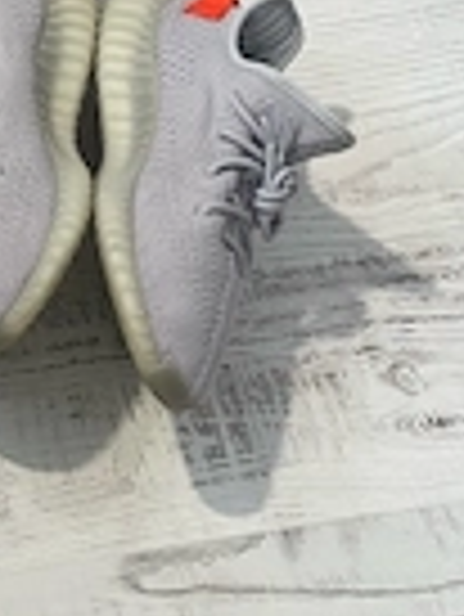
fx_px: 2712
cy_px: -261
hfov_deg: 9.7
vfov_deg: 12.4
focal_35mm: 152
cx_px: -68
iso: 50
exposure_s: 1/100
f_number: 2
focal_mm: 6
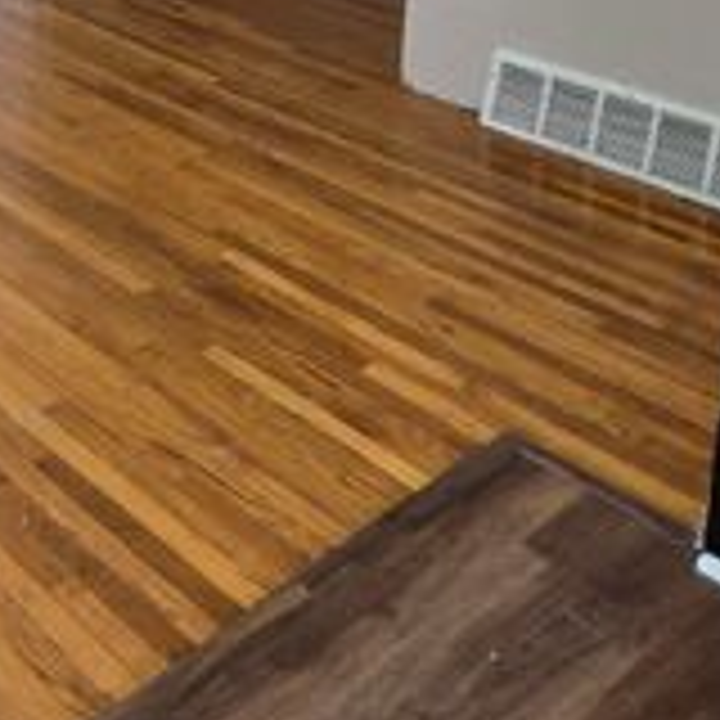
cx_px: -76
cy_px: -200
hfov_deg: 31.3
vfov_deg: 29.1
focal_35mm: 48
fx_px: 1130
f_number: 2.2
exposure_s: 1/60
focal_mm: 2.2
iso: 250
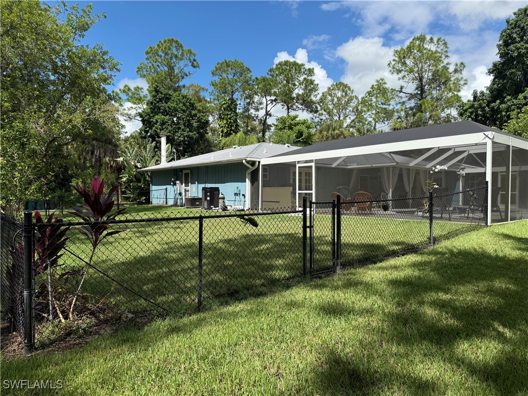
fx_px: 366
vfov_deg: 56.8
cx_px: 264
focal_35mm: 24
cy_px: 198
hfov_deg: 71.6
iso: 80
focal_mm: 6.76
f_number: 1.78
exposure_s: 1/3425
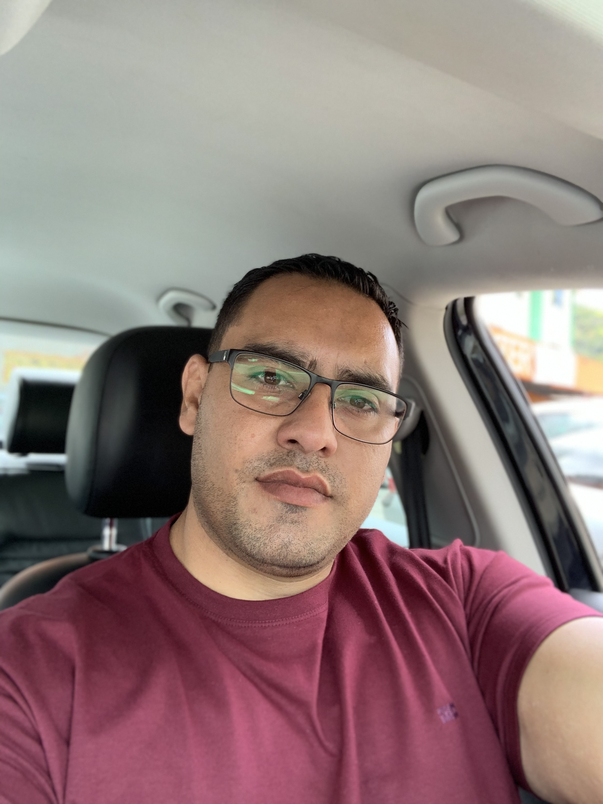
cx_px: 302
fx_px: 743
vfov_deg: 56.8
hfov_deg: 44.2
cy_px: 402
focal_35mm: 32
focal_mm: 2.87
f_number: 2.2
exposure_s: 1/121
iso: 64
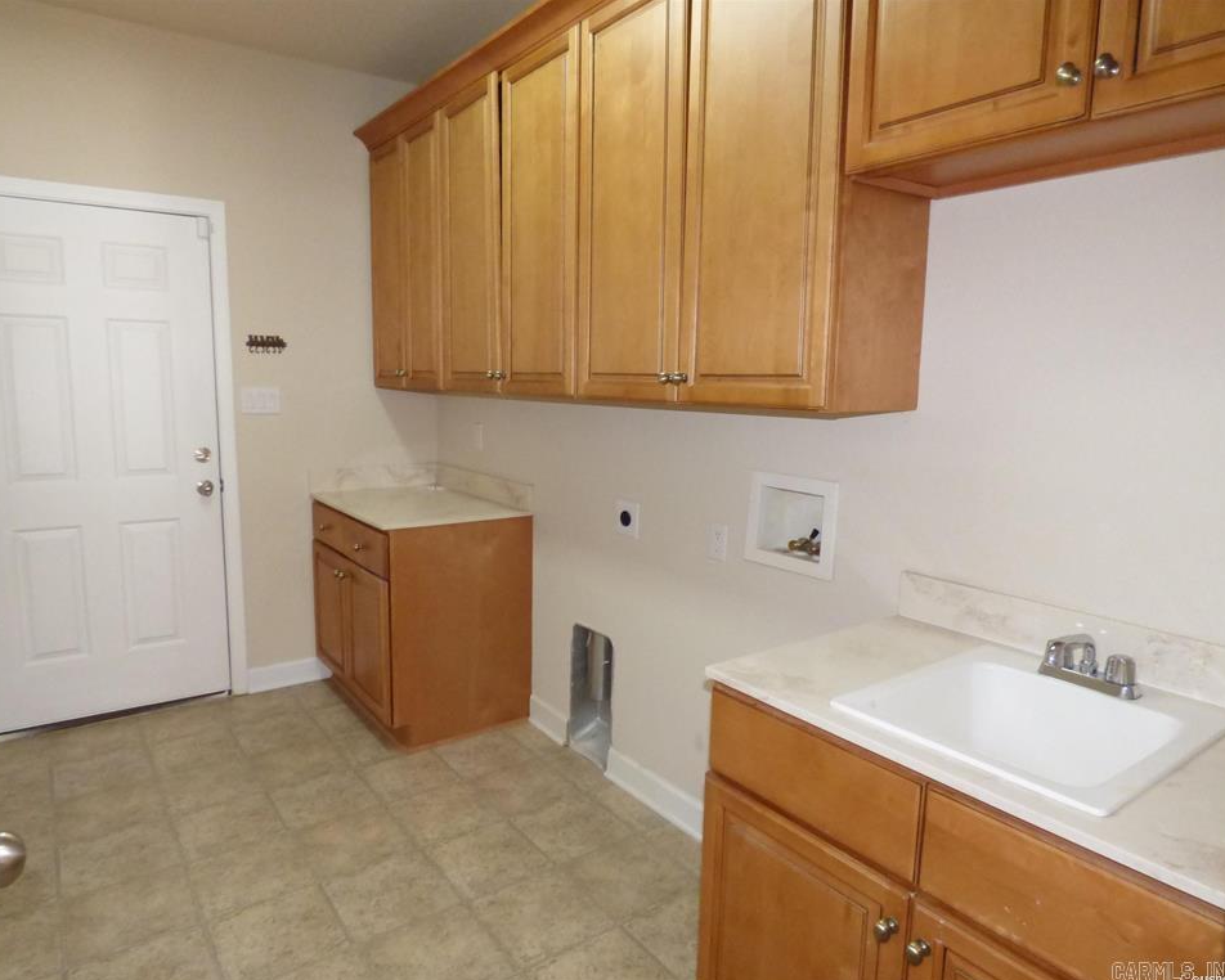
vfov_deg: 65.5
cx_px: 582
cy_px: 493
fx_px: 762
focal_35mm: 21
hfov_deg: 77.6
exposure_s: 1/60
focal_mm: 3.58
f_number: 2.8
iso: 800
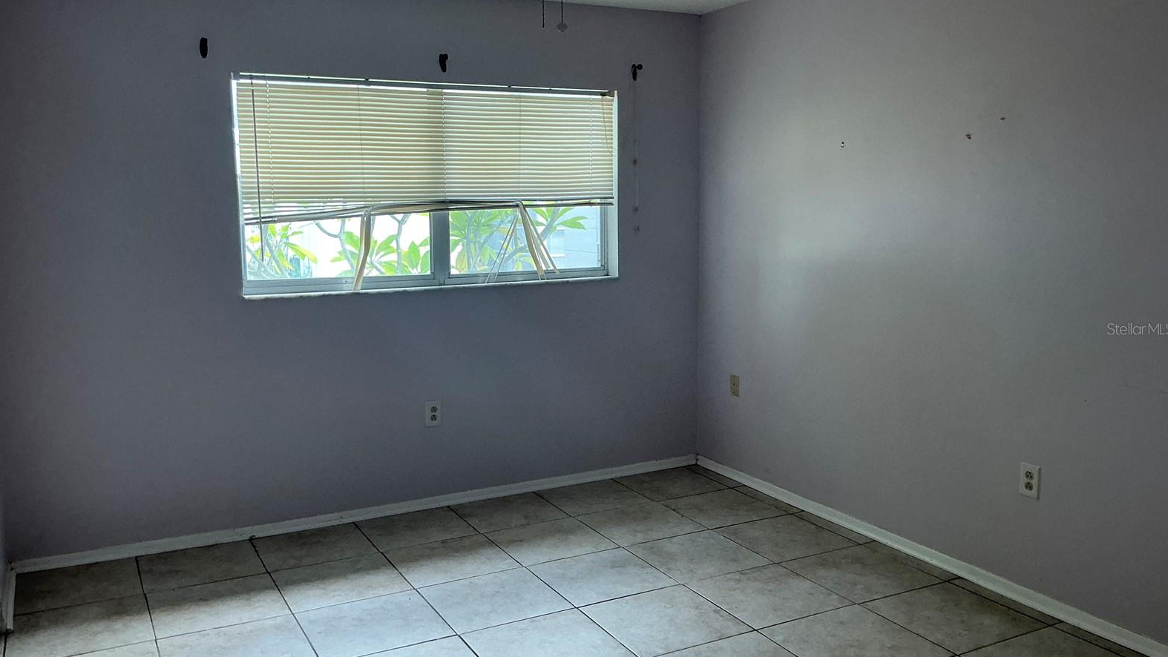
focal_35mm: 31
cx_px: 583
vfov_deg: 37.8
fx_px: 960
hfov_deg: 62.6
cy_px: 328
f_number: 1.8
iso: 80
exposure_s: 1/60
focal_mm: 3
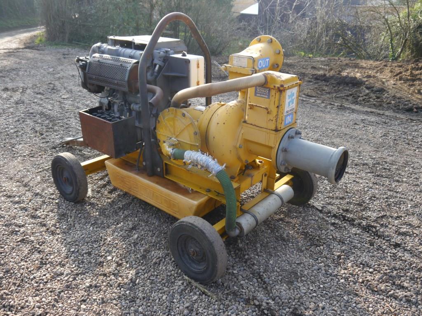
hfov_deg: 60.0
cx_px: 211
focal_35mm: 30
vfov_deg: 46.8
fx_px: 366
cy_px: 158
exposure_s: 1/160
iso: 160
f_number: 4.5
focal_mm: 15
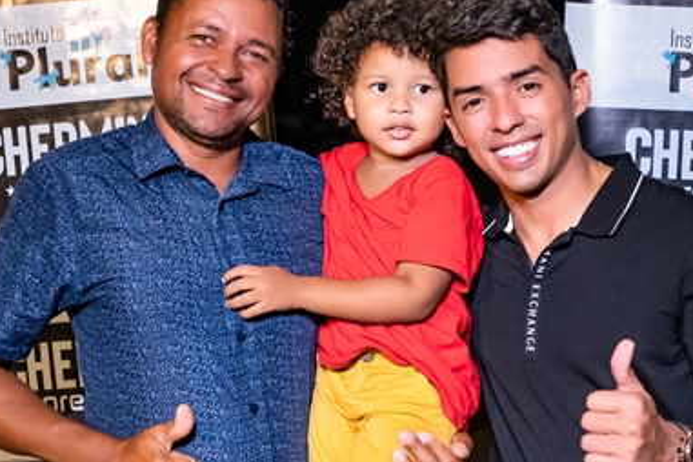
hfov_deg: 28.8
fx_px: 1347
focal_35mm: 70
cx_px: 427
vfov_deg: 19.4
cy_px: 300
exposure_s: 1/320
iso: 2500
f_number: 2.8
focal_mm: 24
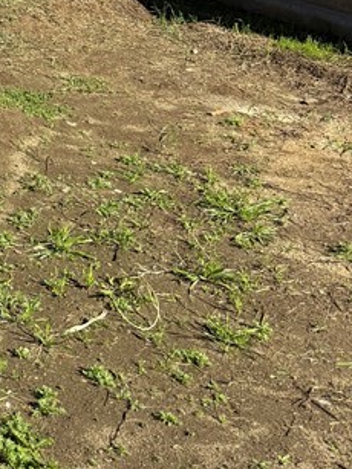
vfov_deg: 21.7
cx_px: -208
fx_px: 1085
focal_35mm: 80
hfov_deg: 16.4
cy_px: -163
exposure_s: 1/3279
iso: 80
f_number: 1.78
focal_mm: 6.76
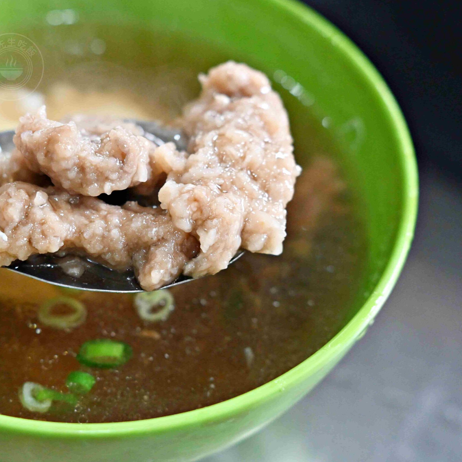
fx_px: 1450
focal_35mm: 96
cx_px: 149
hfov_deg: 18.1
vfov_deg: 18.1
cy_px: 231
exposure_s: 1/200
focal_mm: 50
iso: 2800
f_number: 3.2
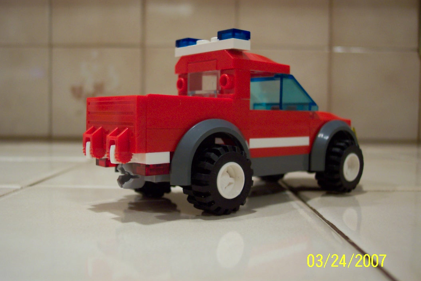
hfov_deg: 49.5
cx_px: 216
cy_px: 141
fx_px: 456
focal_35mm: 39
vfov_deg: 34.2
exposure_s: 1/30
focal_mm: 8
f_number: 2.8
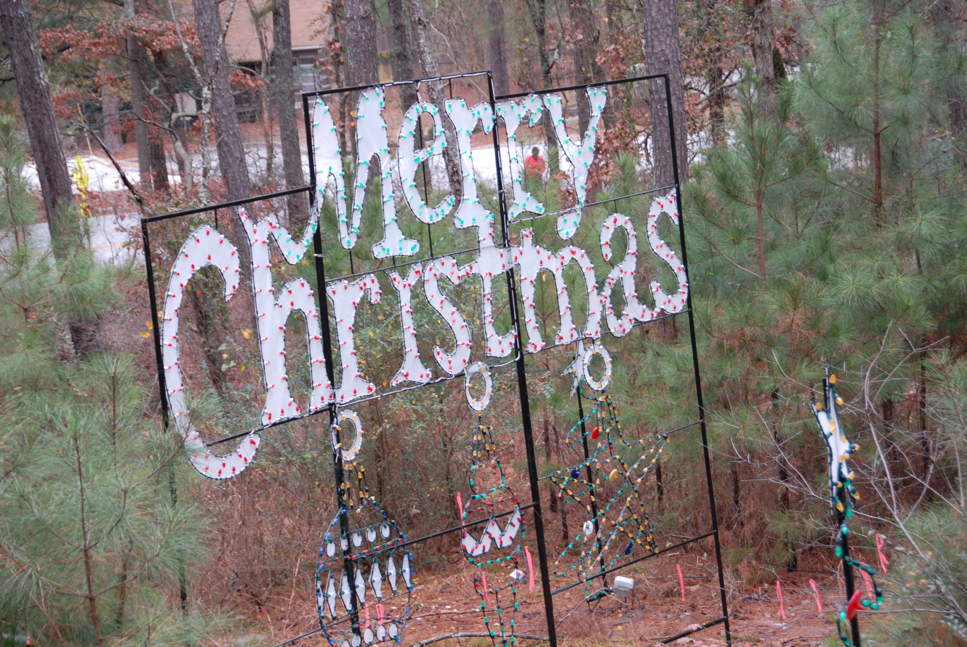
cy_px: 324
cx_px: 484
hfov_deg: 18.2
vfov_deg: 12.2
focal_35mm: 112
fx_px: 3025
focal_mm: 75
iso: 100
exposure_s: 1/30
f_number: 5
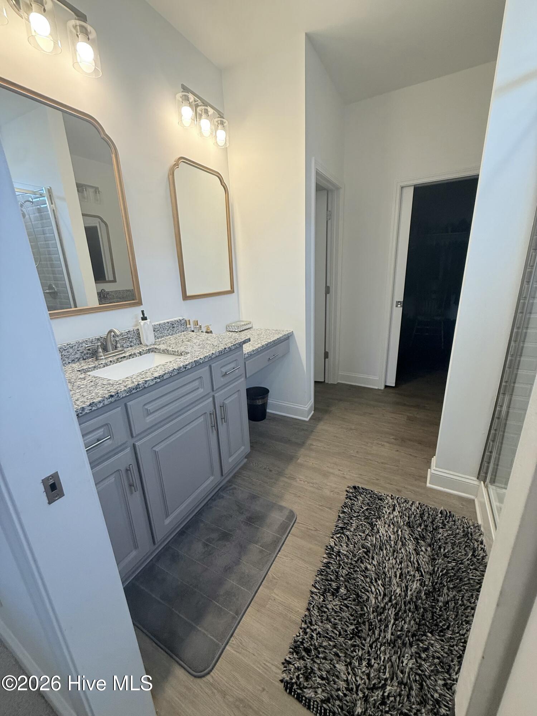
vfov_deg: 102.1
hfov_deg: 85.7
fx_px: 290
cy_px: 358
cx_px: 268
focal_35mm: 14
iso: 125
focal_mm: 2.22
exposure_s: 1/120
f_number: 2.2
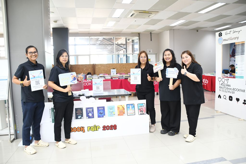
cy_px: 82
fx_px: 185
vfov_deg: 47.9
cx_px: 123
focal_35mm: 27
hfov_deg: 67.4
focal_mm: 18
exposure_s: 1/50
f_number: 4
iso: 560
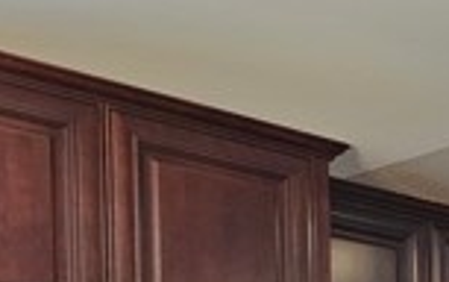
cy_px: 579
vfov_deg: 11.5
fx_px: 1250
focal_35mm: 102
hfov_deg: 16.0
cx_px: 889
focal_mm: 6.3
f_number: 1.7
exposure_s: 1/120
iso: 500
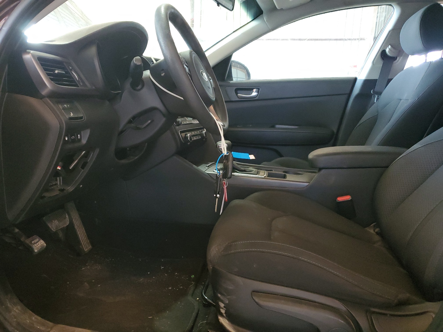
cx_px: 222
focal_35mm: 26
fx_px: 333
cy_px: 166
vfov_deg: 53.1
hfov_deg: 67.3
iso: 410
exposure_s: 1/60.2
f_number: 1.5
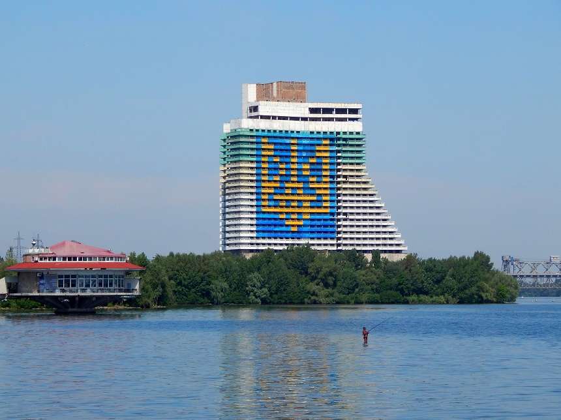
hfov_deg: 14.9
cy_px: 210
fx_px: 2138
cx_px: 280
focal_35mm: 132
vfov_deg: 11.2
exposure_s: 1/1000
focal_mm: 23.4
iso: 125
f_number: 4.8
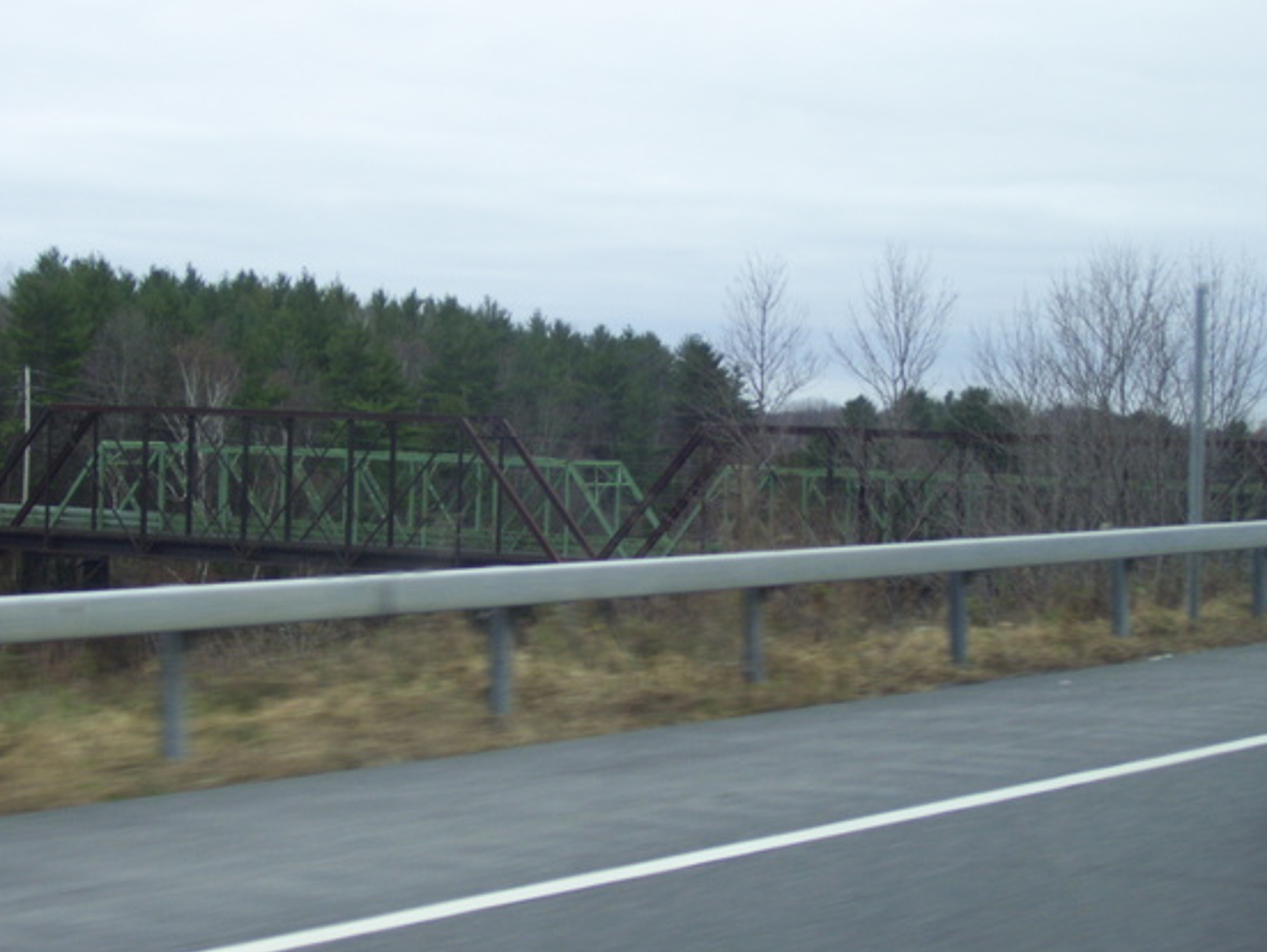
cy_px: 460
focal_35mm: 76
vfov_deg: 19.4
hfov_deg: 25.6
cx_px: 619
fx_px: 2784
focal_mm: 11.6
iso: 125
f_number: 4
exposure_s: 1/200
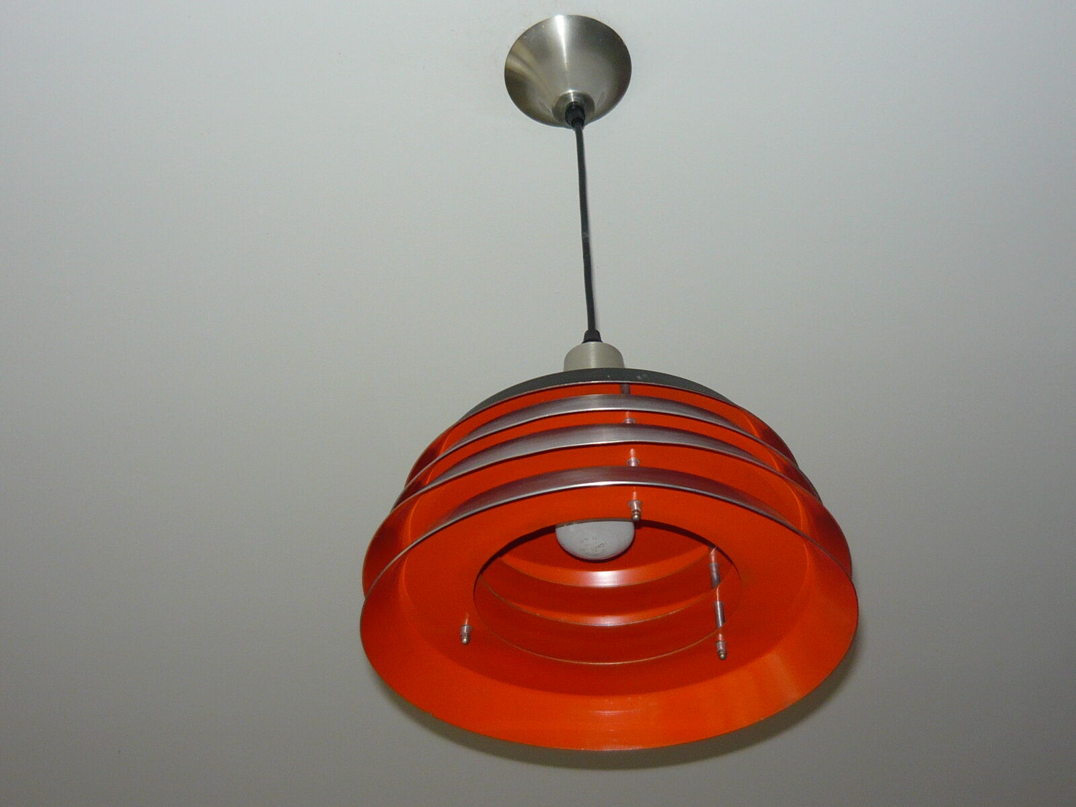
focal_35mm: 49
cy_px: 404
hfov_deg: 38.9
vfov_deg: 29.7
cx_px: 538
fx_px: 1523
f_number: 2.8
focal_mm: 5.5
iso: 100
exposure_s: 1/30
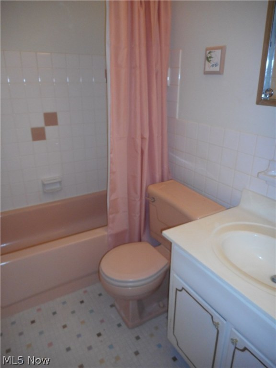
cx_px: 138
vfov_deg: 69.4
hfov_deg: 54.9
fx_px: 266
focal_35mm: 25
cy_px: 184
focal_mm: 4.5
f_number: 3.7
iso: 200
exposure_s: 1/25
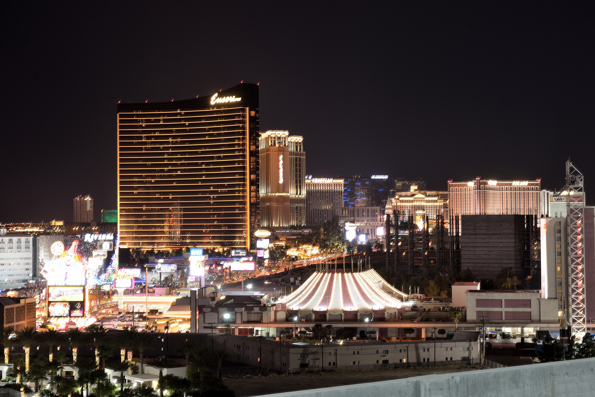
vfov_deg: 19.5
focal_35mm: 70
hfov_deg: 28.8
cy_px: 198
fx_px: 1157
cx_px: 298
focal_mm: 70
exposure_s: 4
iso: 100
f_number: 8
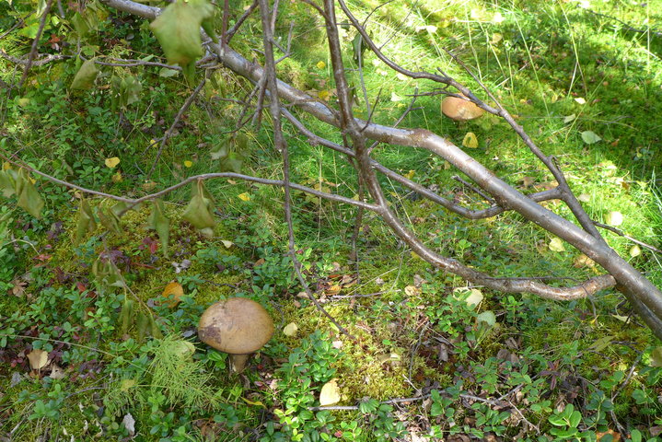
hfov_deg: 48.4
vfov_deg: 33.4
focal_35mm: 40
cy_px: 221
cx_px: 331
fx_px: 736
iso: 80
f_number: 2.8
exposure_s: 1/100
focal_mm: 7.9
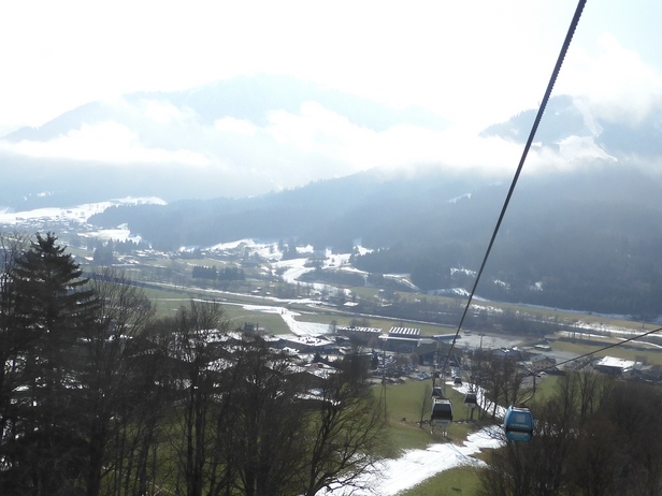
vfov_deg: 38.2
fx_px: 708
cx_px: 457
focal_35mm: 37
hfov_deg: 49.0
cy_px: 333
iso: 100
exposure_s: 1/1600
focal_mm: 4.3
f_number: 4
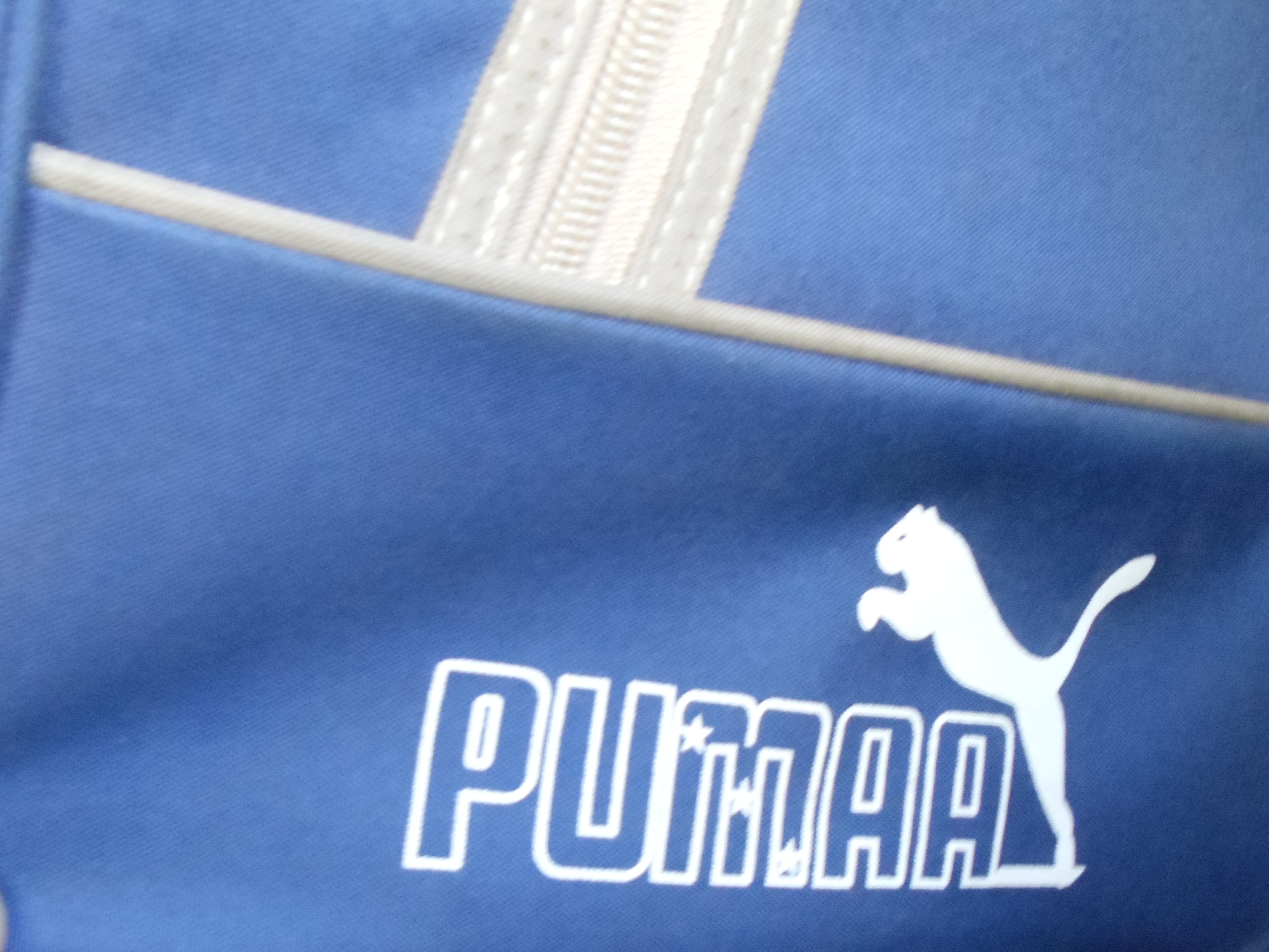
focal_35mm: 64
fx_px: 2346
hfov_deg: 30.3
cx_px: 592
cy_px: 608
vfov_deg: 22.9
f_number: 3.5
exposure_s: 1/60
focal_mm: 6
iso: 800
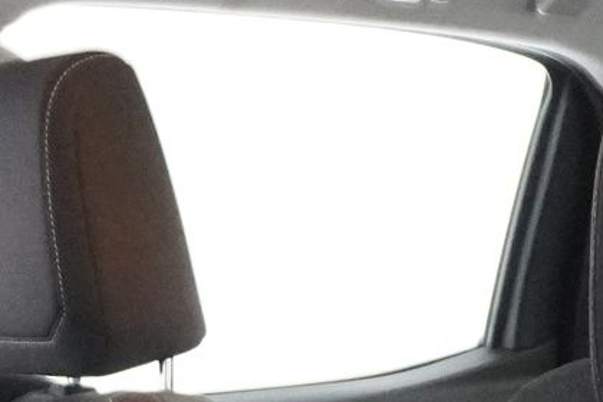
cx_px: 152
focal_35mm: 143
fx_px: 2395
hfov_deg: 14.3
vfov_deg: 8.6
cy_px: 1003
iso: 6400
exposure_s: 1/60
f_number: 3.5
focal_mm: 16
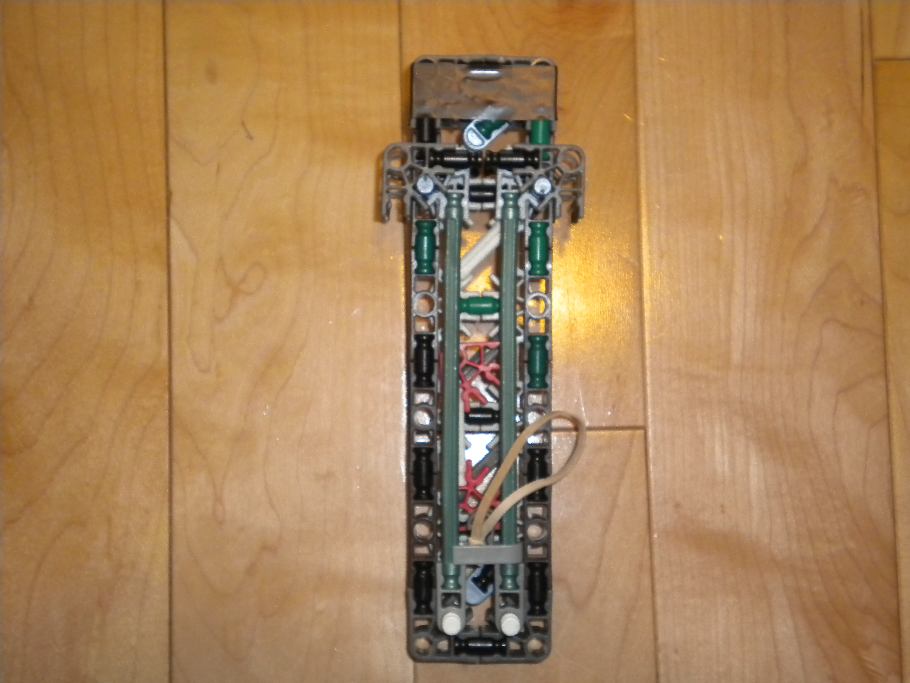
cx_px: 455
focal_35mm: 52
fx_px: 1367
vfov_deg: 28.0
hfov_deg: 36.8
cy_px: 342
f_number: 3.9
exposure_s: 1/30
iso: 400
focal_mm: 9.3
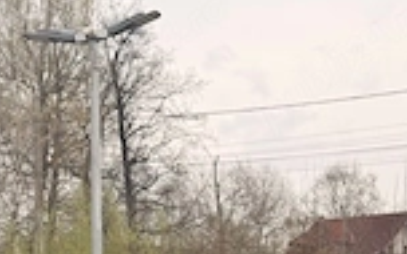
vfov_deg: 9.2
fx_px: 1486
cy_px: 511
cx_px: 193
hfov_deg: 15.6
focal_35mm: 134
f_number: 1.78
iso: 64
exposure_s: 1/754
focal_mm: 6.76
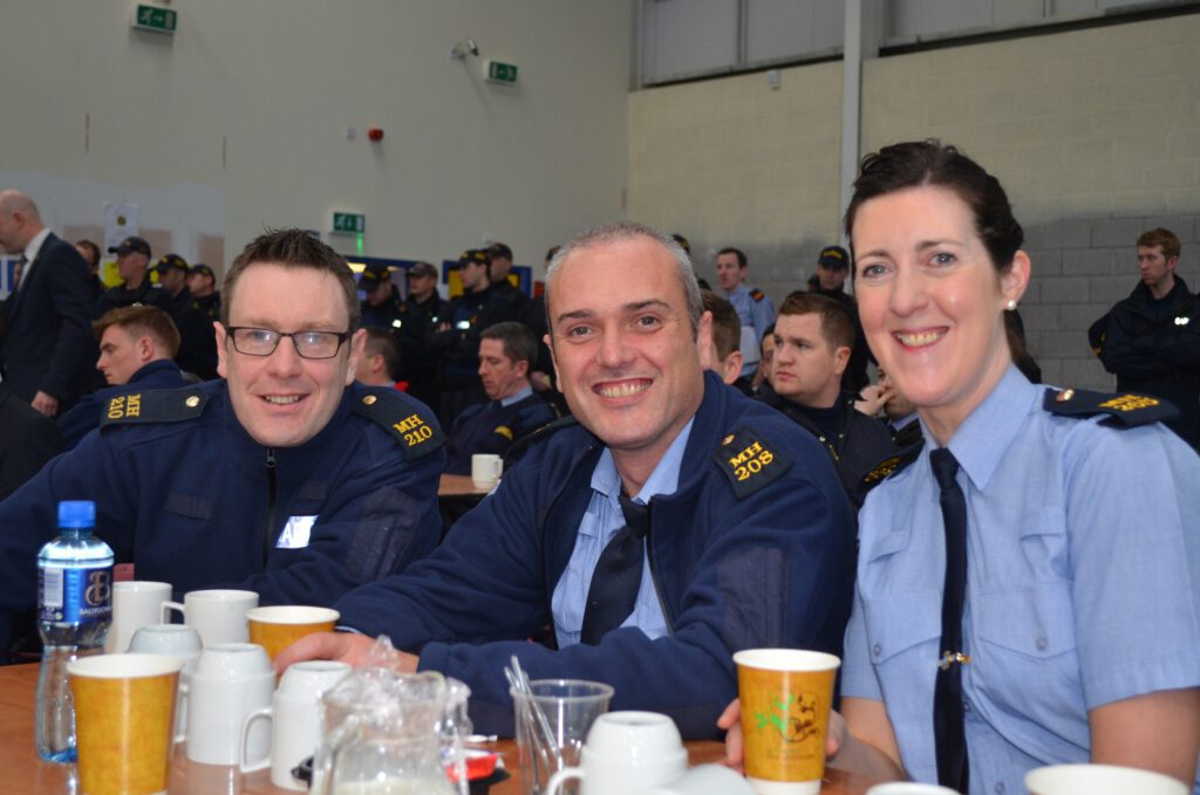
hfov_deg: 38.9
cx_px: 600
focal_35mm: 51
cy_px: 398
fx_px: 1697
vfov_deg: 26.4
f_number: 5
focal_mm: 34
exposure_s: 1/60
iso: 800
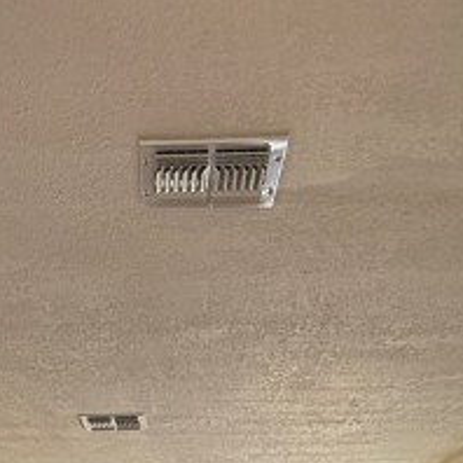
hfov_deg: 26.4
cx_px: 89
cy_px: 767
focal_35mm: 64
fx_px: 968
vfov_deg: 21.0
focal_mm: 2.22
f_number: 2.2
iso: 64
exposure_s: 1/120
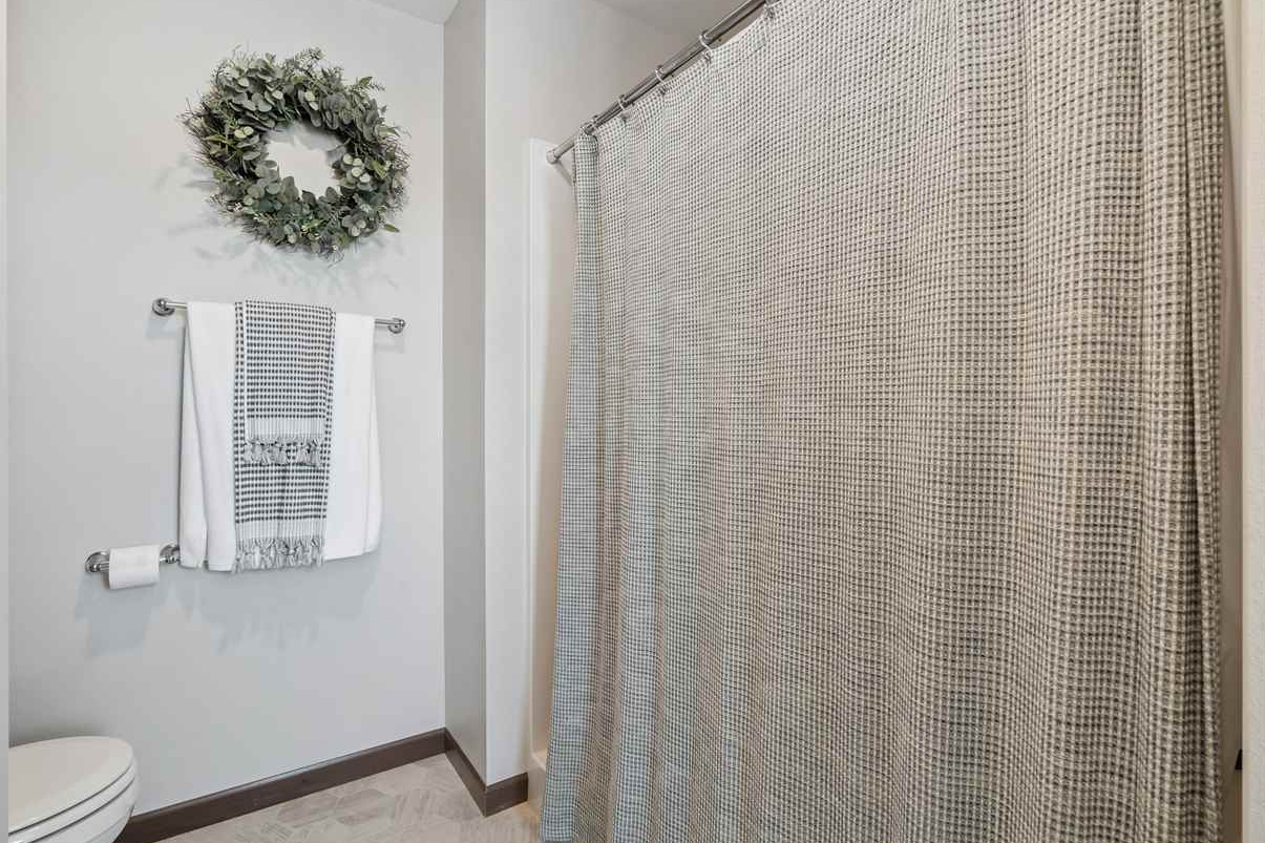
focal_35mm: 17
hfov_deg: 93.2
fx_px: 597
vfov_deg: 70.4
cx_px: 596
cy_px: 398
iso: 400
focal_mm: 16
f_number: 10
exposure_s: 1/5
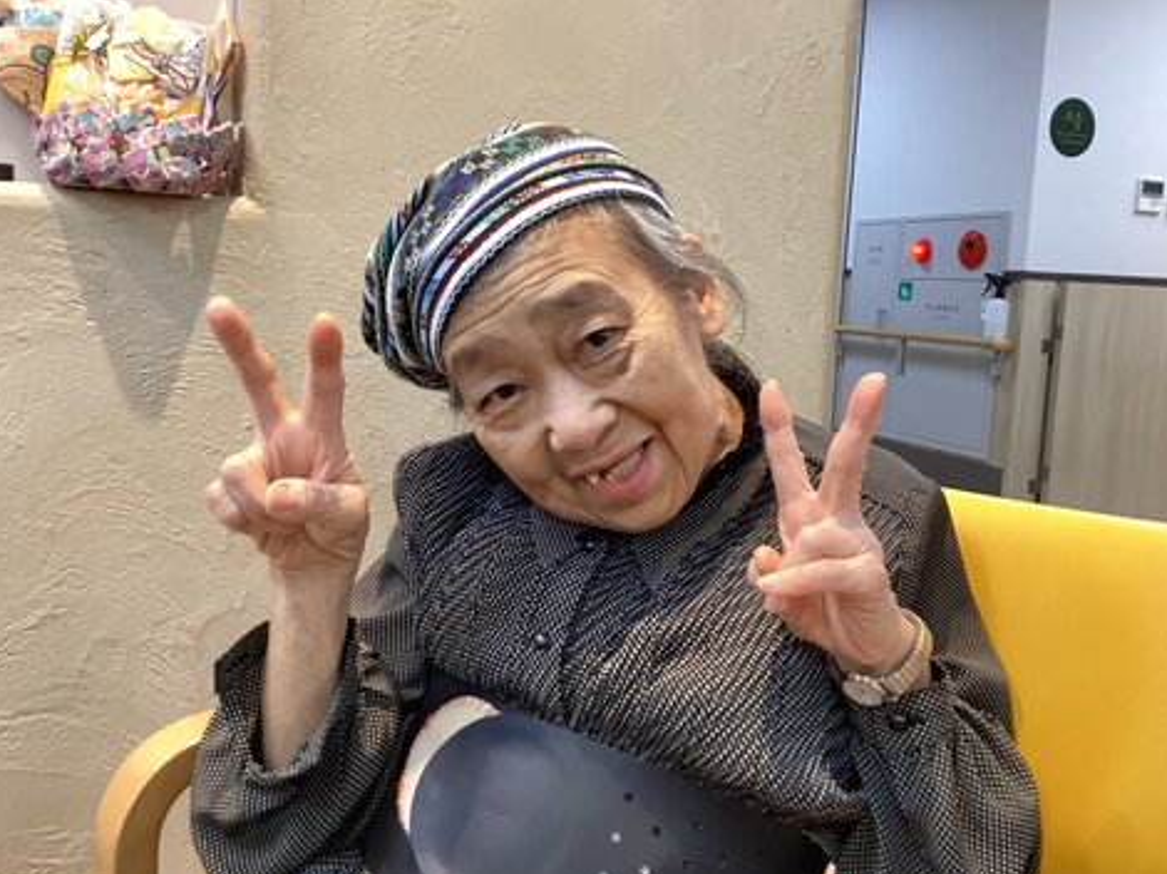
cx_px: 569
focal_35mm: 33
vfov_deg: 42.9
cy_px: 421
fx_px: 1112
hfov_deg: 55.4
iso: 200
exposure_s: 1/60
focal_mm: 3.3
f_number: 2.4
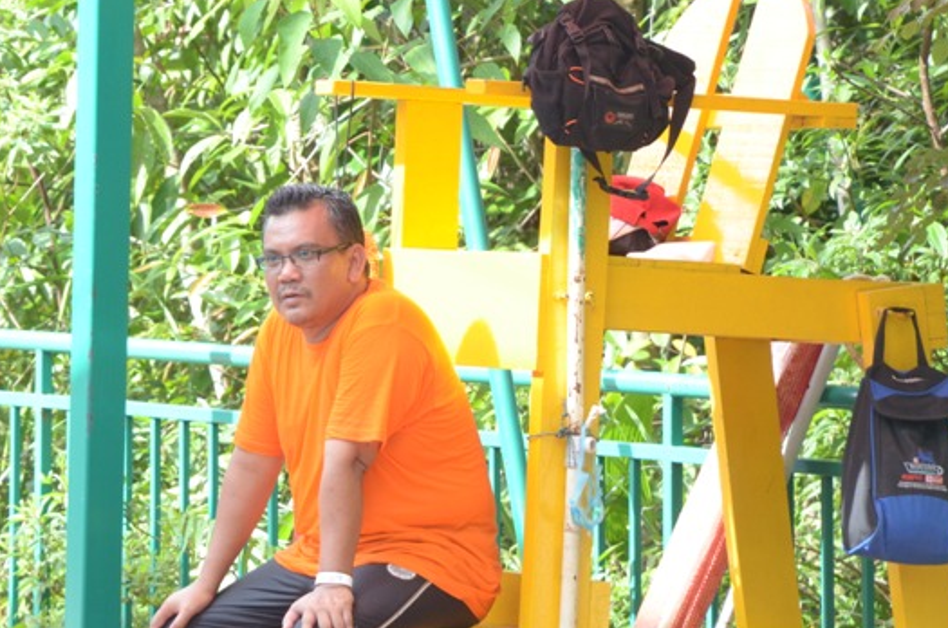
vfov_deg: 4.4
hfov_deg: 6.7
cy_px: 285
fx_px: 8116
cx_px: 307
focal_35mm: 309
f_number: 9
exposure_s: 1/160
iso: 640
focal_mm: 135
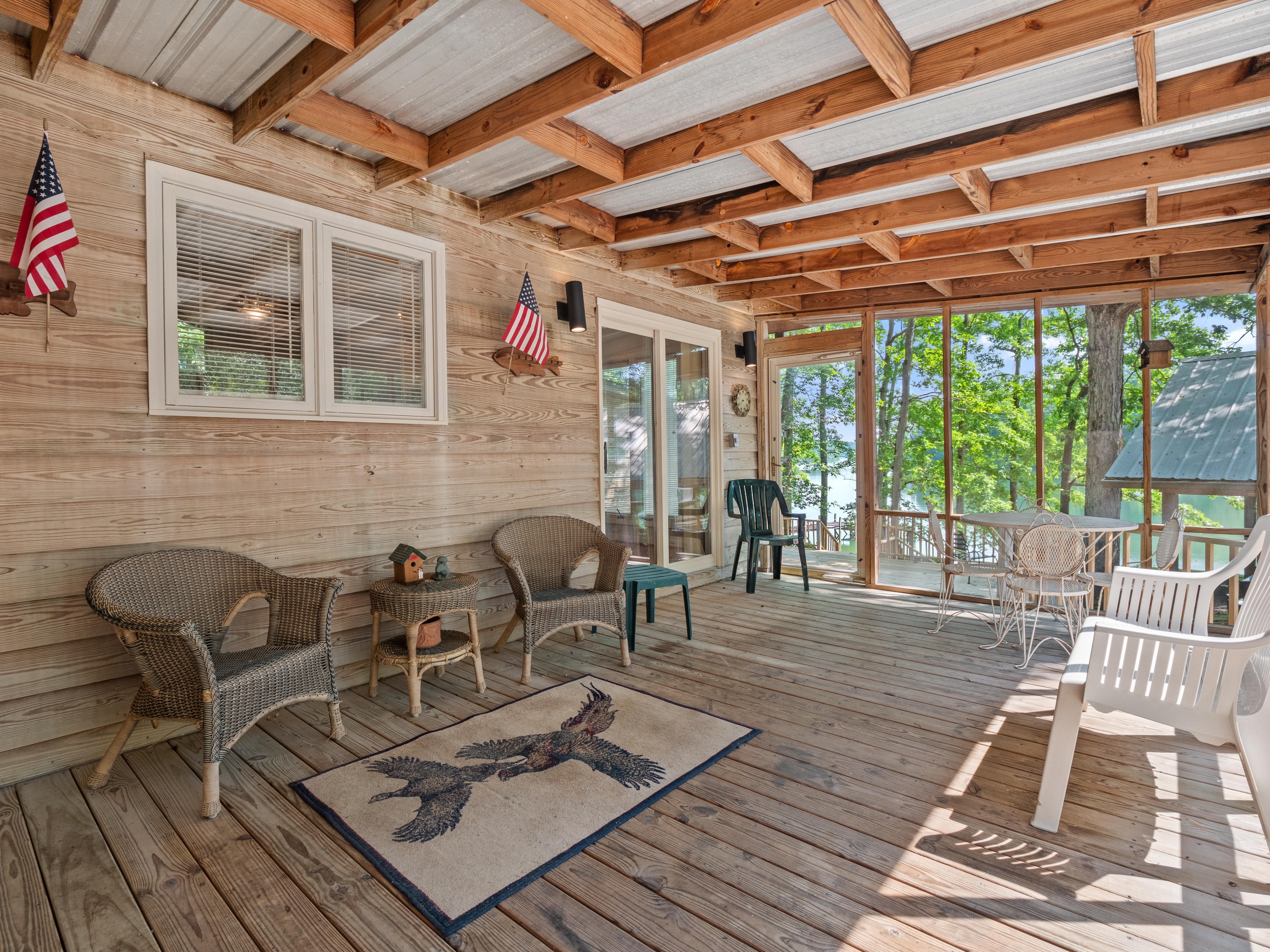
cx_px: 635
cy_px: 476
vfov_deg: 78.1
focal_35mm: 16
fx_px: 587
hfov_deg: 94.5
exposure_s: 1/40
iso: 400
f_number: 5.6
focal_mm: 8
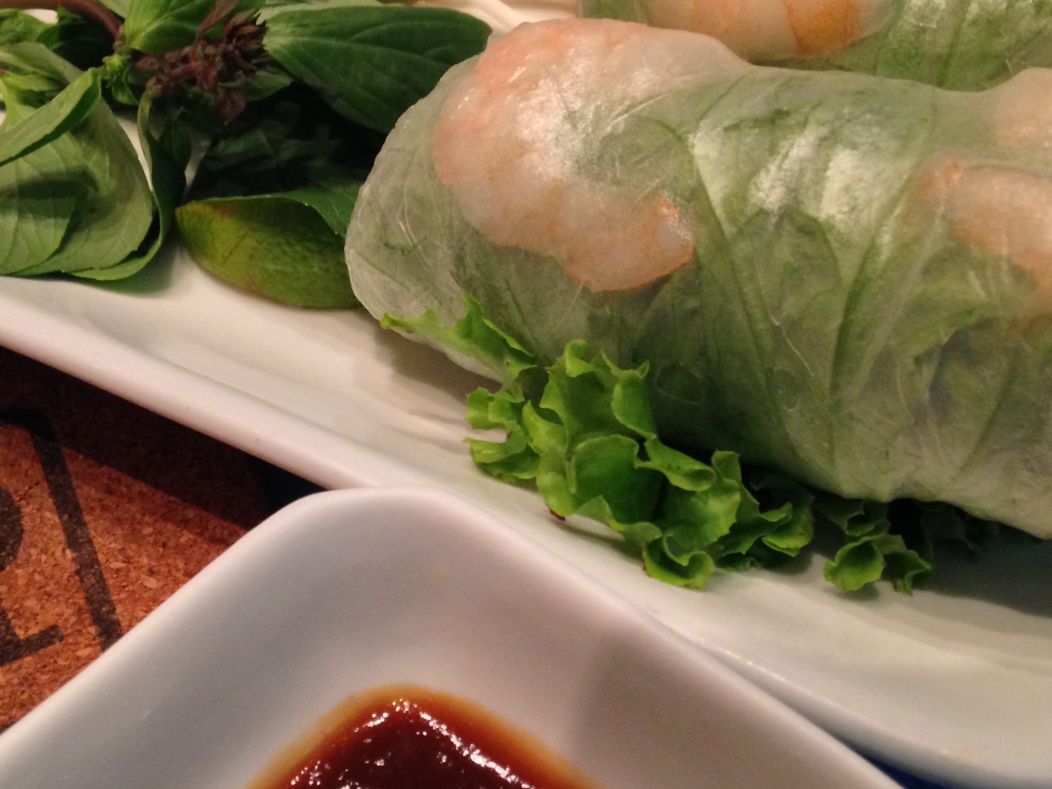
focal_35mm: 55
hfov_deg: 34.9
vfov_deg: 26.6
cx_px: 489
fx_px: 1672
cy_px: 399
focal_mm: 4.12
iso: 250
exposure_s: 1/20
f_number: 2.4
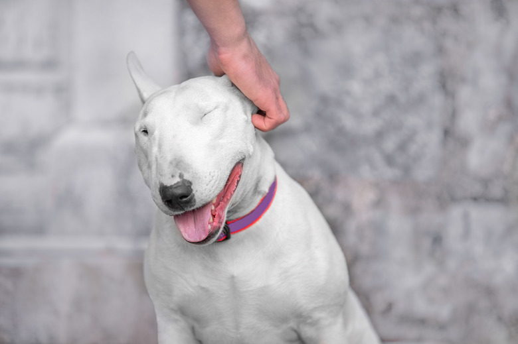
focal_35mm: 200
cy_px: 172
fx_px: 2876
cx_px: 259
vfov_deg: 6.9
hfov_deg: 10.3
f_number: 3.2
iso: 100
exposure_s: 1/400
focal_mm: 200
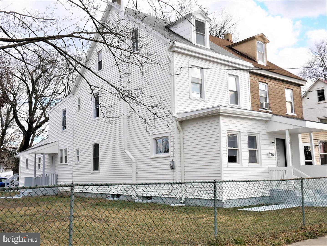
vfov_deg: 39.7
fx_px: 340
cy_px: 123
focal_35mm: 36
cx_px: 164
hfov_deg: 51.3
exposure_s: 1/250
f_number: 6.3
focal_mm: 18
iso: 200
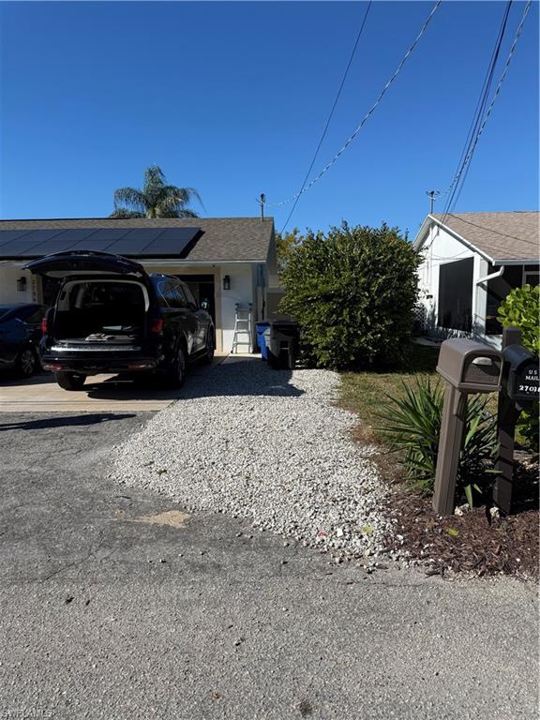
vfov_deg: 71.6
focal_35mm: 24
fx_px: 499
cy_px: 360
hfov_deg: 56.8
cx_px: 270
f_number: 1.78
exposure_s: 1/6711
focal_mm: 6.76
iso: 80
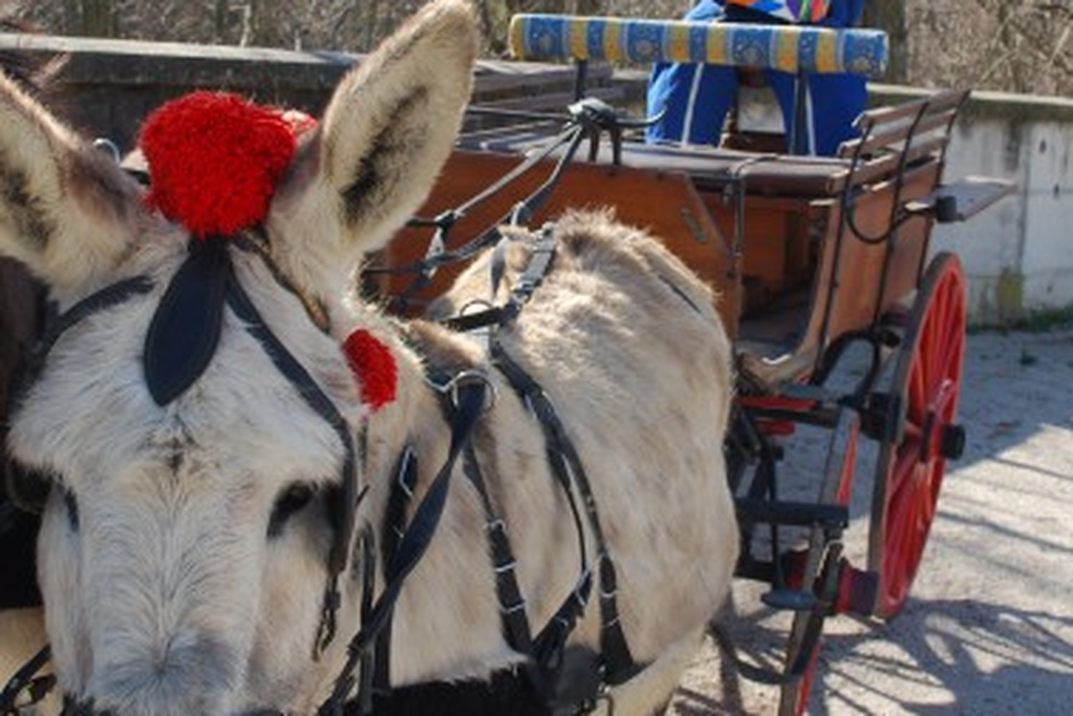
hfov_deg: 35.6
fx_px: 1669
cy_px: 169
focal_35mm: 56
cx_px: 500
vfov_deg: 23.9
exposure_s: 1/160
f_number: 6.3
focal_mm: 22
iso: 100
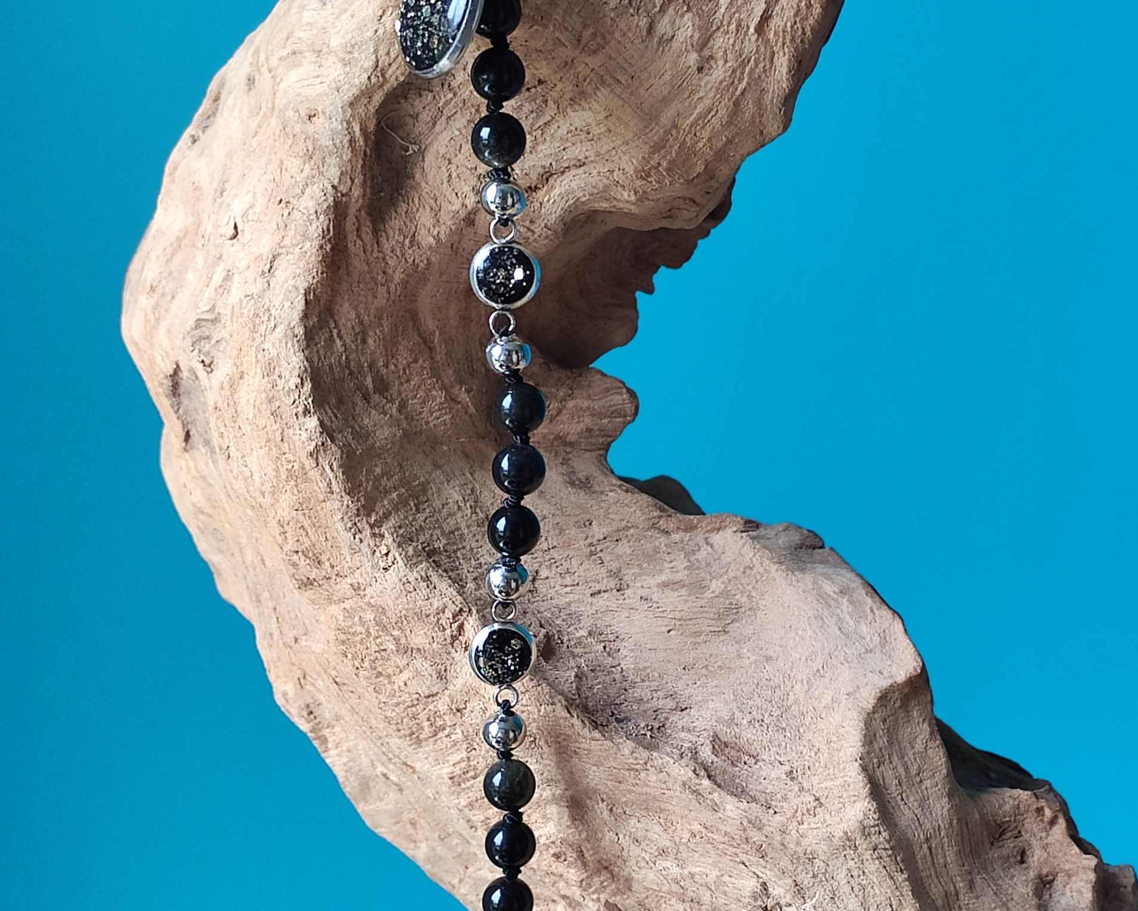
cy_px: 548
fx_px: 1145
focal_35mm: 34
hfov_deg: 52.8
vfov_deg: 43.1
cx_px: 568
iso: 315
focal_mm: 4.77
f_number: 1.75
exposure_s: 1/50
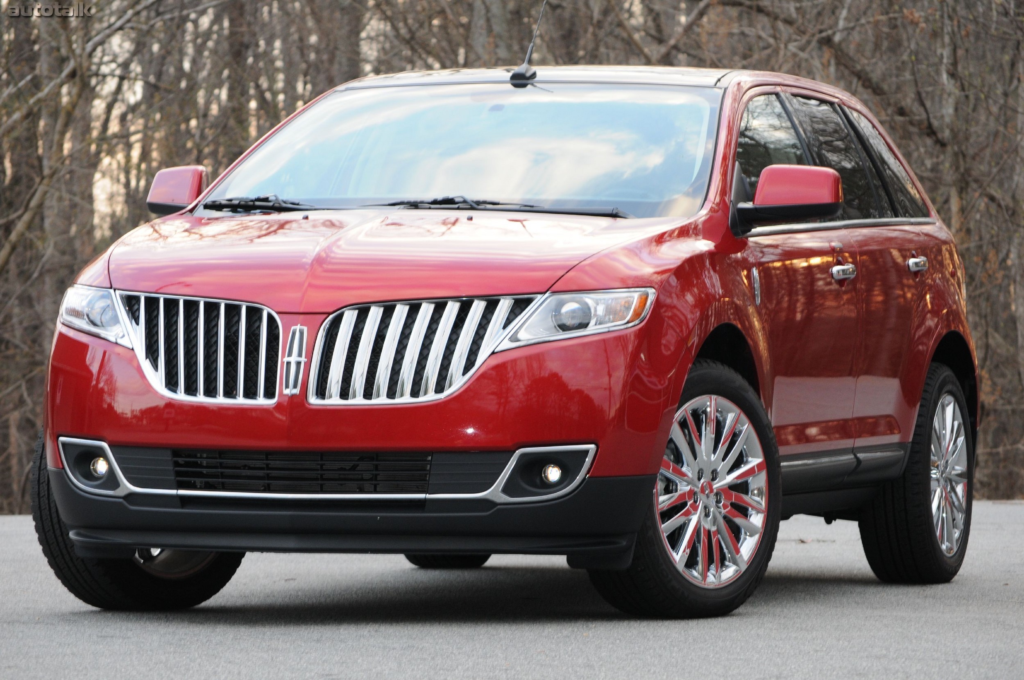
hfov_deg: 12.5
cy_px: 340
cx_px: 512
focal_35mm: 165
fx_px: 4688
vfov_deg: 8.3
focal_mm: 110
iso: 500
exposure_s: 1/60
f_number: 8
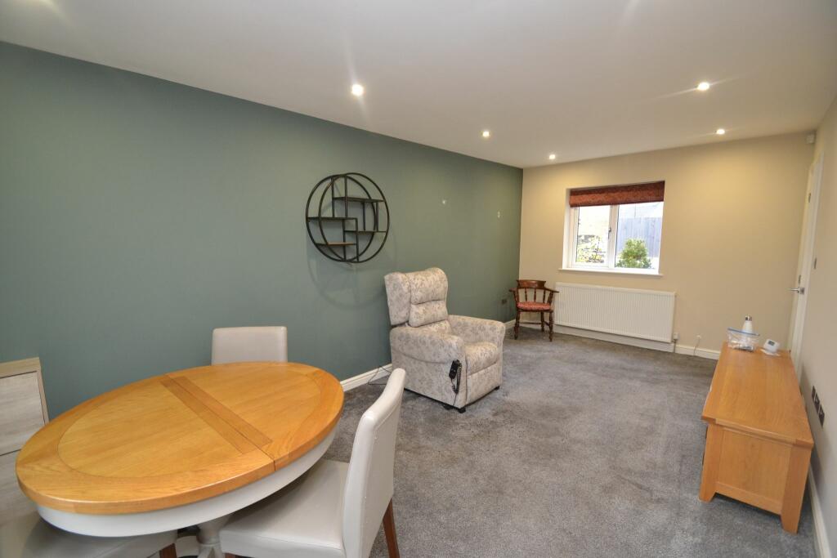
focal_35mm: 15
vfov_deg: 77.3
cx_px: 418
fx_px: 349
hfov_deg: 100.4
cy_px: 279
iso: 1000
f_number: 3.5
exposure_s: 1/60
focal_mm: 10
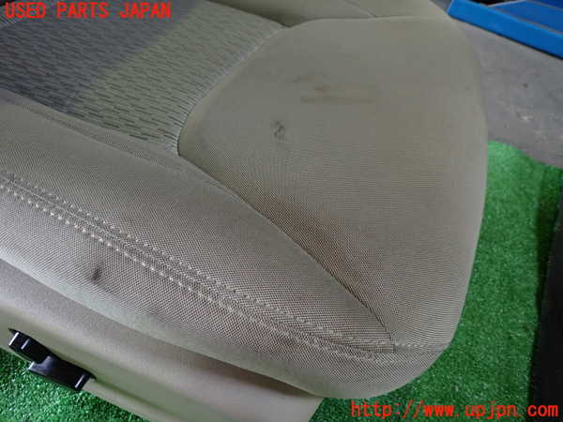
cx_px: 282
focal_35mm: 25
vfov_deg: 54.9
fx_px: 407
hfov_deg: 69.4
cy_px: 211
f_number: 2
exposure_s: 1/30
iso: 200
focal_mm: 4.5
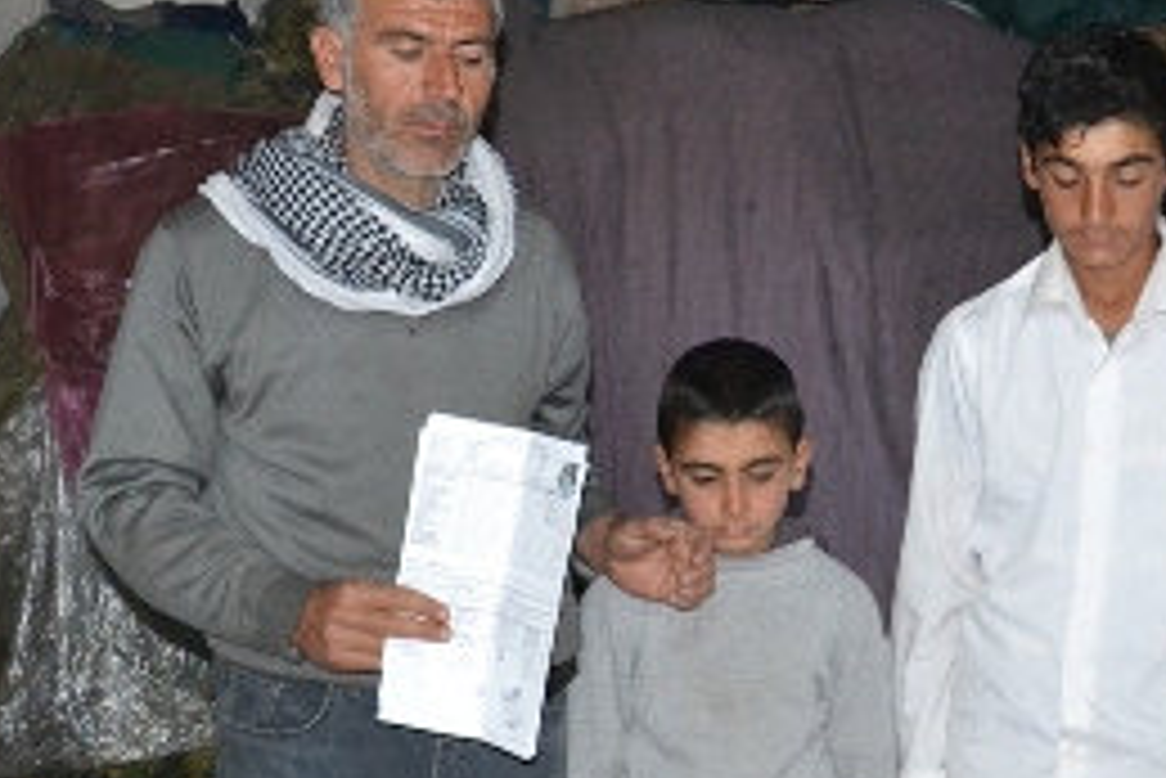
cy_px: 513
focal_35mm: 87
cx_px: 918
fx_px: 2819
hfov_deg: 23.1
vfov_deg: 15.7
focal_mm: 30
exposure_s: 1/60
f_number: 4.2
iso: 3200
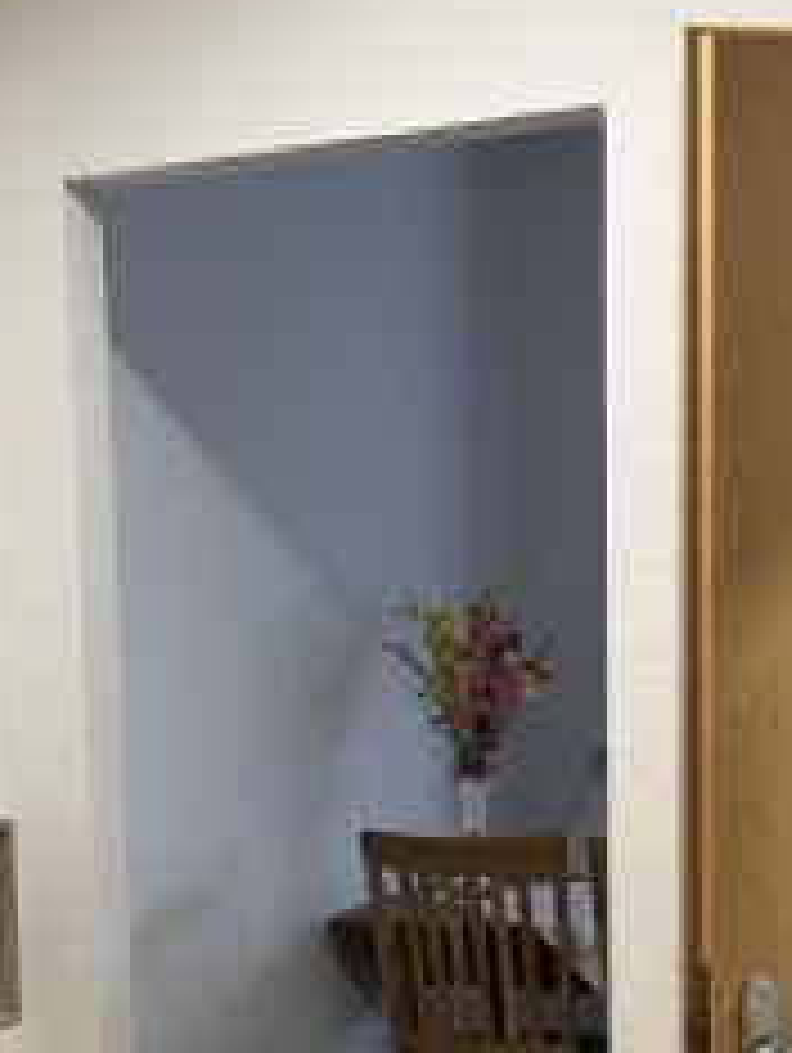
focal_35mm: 71
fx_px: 2162
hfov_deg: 20.5
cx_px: 166
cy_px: 837
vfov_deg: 26.9
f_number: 1.6
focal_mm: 5.1
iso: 100
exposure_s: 1/50
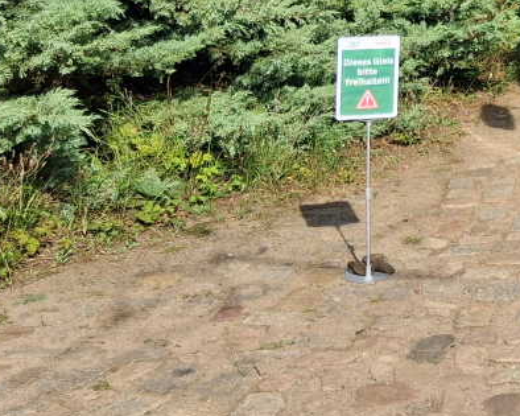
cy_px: -171
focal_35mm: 87
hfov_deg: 19.4
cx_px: 759
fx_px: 1339
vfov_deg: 16.4
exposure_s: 1/522
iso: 20
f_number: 1.8
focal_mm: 4
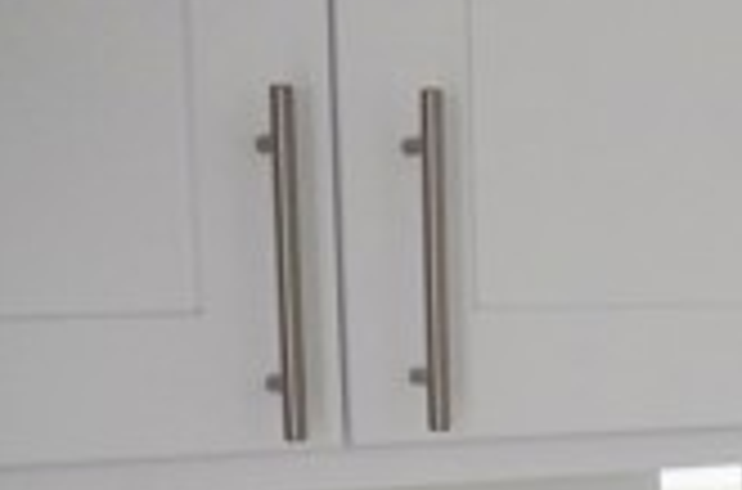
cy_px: 704
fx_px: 2158
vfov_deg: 12.4
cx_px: 1327
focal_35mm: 105
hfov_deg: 16.4
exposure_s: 1/160
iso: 640
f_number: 4
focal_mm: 18
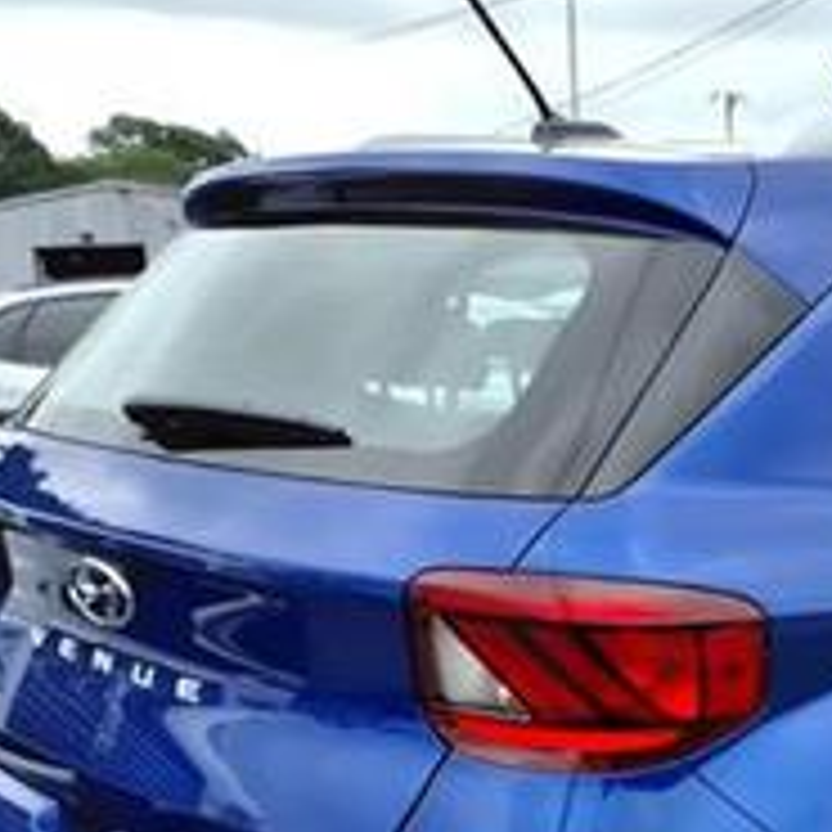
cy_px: 751
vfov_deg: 25.6
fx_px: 1768
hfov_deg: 25.4
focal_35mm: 65
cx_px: 801
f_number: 1.9
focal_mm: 3.58
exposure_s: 1/909
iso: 40
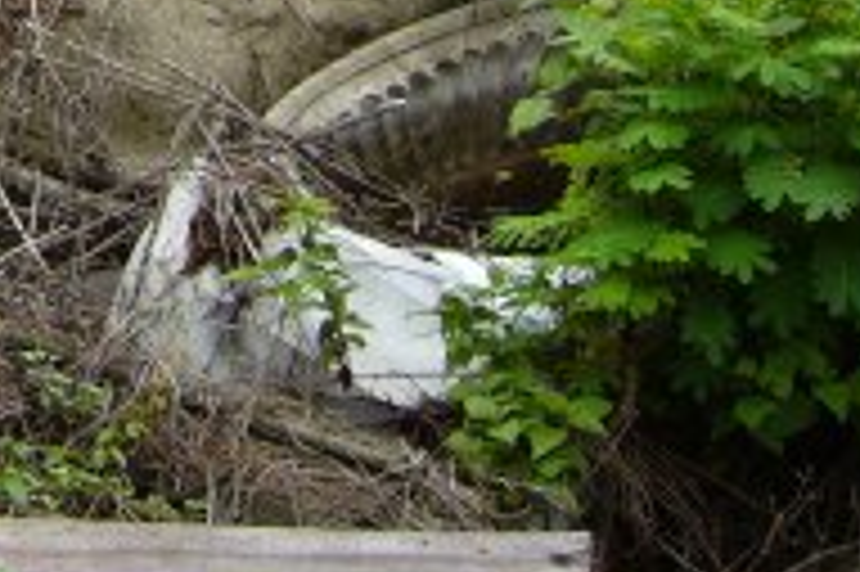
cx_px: -369
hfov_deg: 15.7
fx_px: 2912
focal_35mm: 122
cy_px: -423
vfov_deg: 10.6
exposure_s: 1/100
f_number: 2.8
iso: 100
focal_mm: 5.8
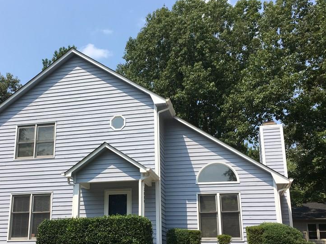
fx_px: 386
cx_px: 130
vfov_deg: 34.9
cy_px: 155
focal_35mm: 41
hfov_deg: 45.5
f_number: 2.2
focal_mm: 4.15
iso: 25
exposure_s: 1/1709
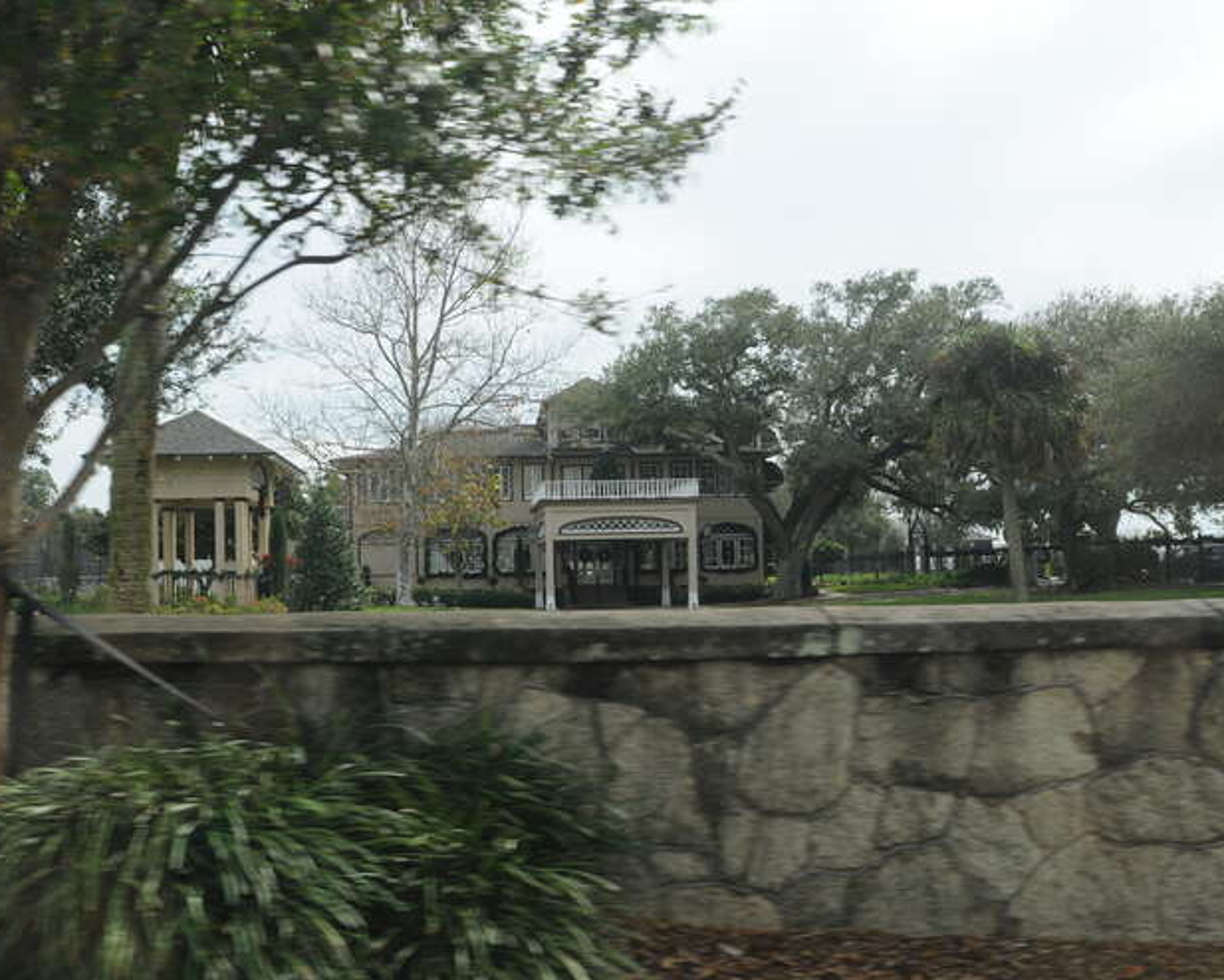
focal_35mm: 35
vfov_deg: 42.2
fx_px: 1268
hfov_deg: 51.1
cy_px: 488
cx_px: 482
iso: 400
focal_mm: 20
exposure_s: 1/250
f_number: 8
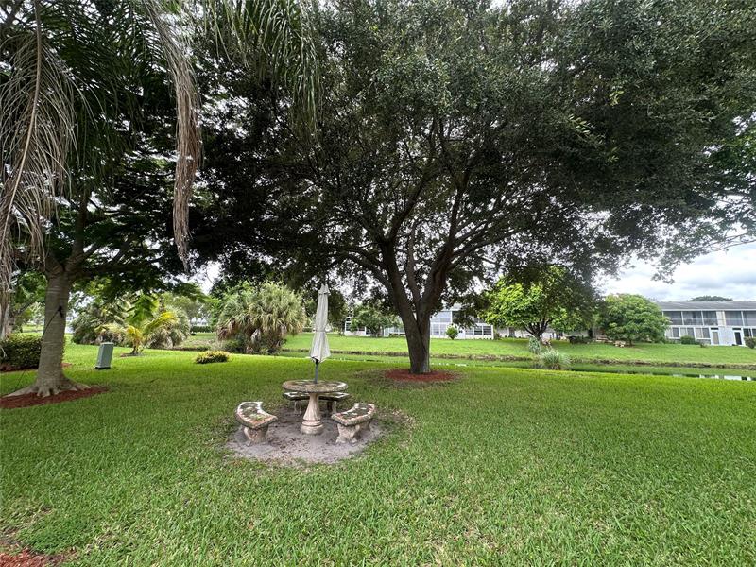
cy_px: 284
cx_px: 378
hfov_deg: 102.1
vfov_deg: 85.7
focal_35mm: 14
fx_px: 306
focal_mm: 2.22
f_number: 2.2
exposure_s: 1/240
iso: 40
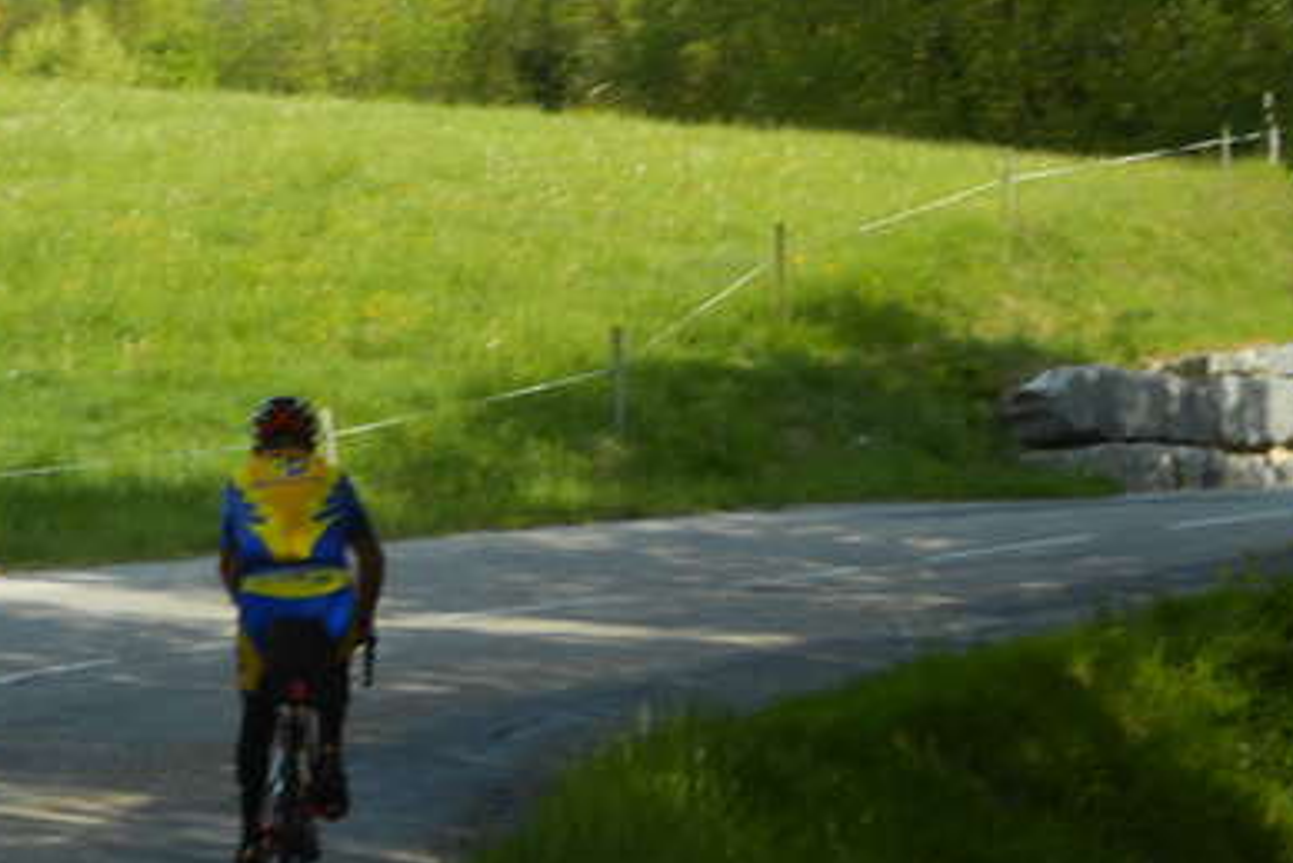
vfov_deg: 8.4
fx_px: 5892
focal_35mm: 164
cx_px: 420
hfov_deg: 12.5
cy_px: 586
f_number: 5.8
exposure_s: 1/160
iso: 80
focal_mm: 18.2
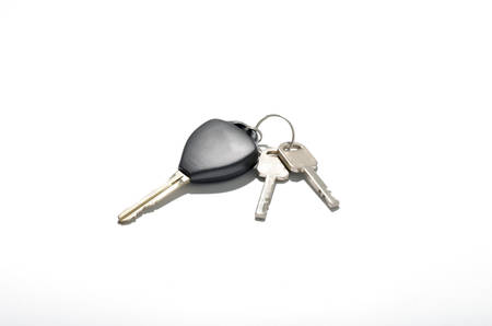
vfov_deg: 18.1
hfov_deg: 27.0
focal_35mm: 75
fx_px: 1023
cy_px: 163
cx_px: 246
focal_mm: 50
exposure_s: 1/200
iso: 100
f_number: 9
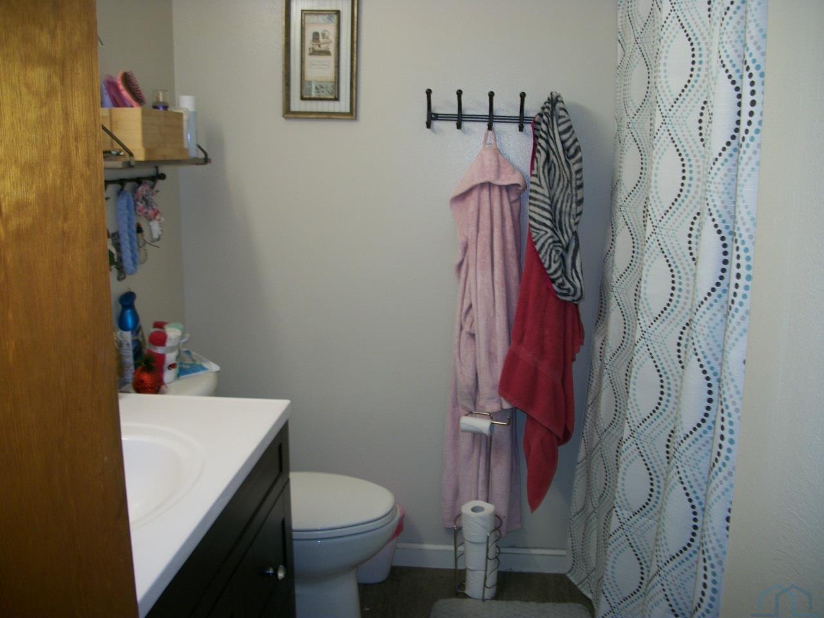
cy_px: 309
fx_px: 762
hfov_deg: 56.8
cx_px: 412
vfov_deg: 44.2
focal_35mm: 32
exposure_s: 1/30
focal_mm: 5.7
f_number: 2.9
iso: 80
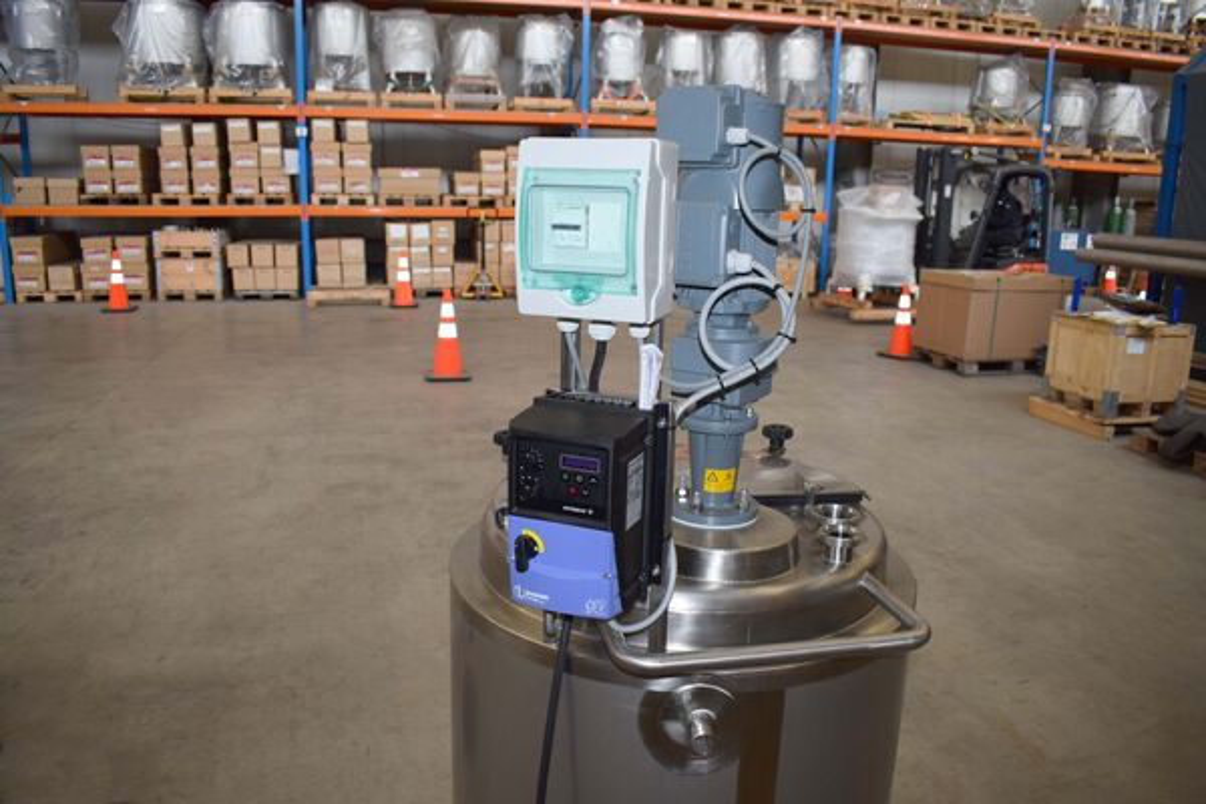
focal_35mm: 27
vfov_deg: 47.9
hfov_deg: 67.4
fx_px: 904
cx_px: 603
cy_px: 402
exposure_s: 1/80
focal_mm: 18
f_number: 4.5
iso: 800
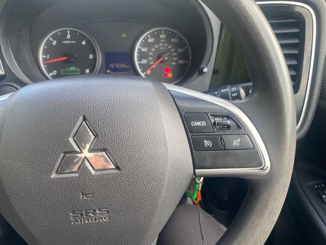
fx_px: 245
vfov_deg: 53.1
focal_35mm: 26
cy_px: 122
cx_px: 163
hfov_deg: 67.3
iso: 80
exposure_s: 1/121
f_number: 1.8
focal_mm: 4.25
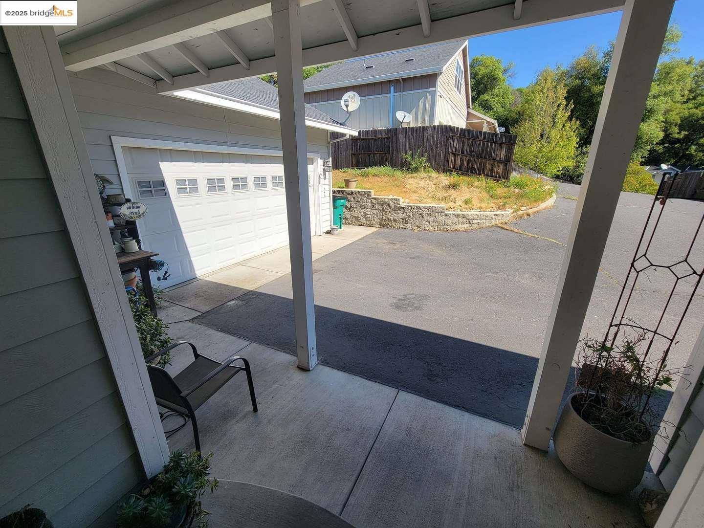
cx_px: 352
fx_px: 264
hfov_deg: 106.2
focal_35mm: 13
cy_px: 264
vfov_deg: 89.9
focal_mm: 2.2
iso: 50
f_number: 2.2
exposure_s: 1/690
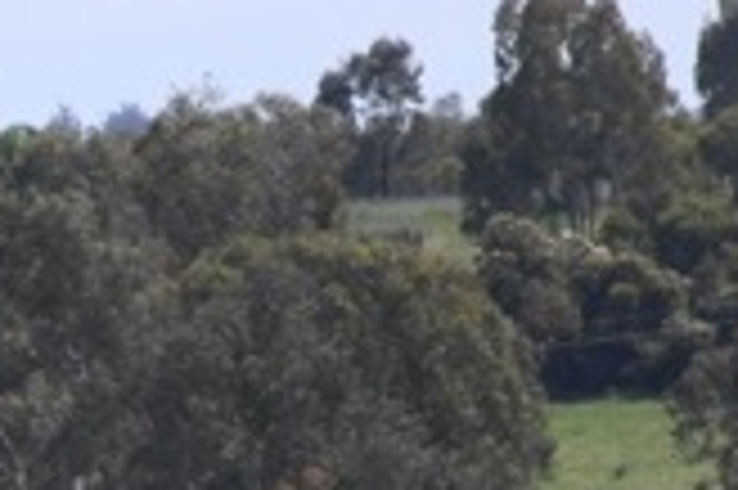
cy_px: 1086
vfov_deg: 1.5
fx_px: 19209
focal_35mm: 938
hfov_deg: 2.2
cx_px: -1143
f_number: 4
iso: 400
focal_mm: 120
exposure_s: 1/4000
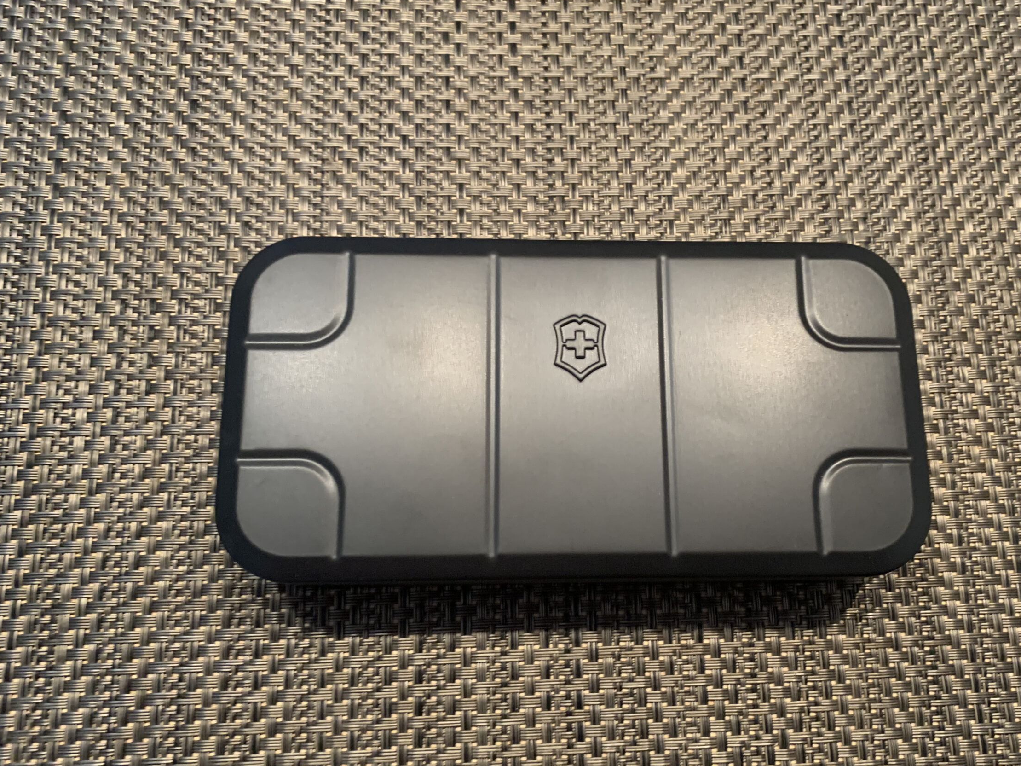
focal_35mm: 30
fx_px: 885
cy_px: 429
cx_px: 569
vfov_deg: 46.7
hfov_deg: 59.8
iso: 400
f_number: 1.8
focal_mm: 4.25
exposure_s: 1/33
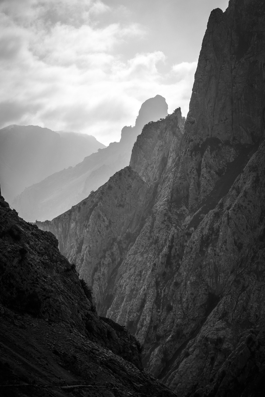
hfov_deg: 16.6
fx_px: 911
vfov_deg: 24.6
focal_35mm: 82
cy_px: 198
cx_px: 132
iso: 200
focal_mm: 55
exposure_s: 1/800
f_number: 5.6
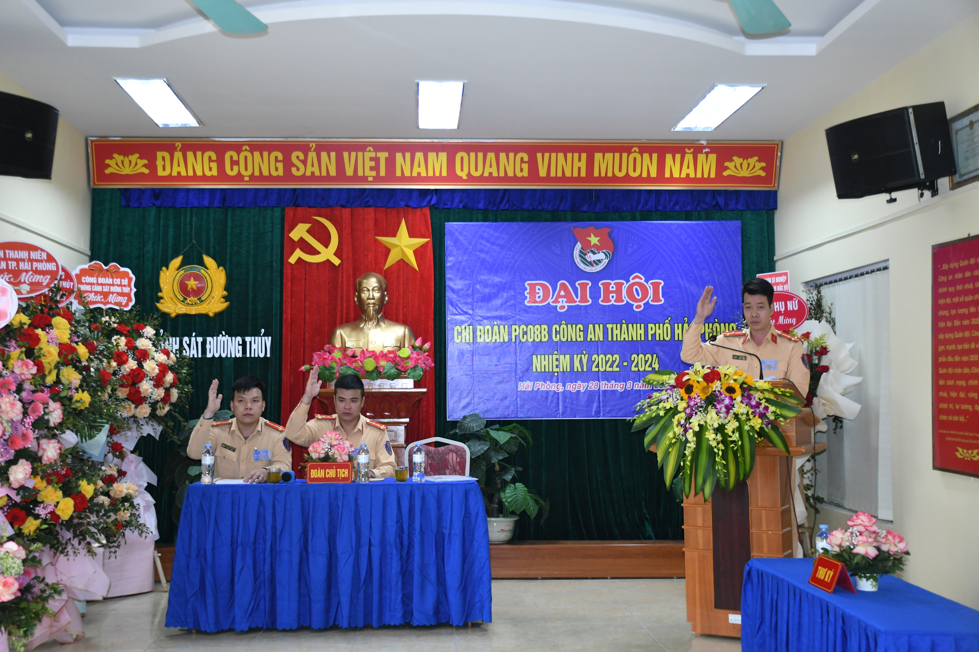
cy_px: 326
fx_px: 1224
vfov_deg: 29.9
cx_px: 490
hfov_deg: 43.6
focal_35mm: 45
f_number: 4
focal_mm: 30
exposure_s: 1/200
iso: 1600
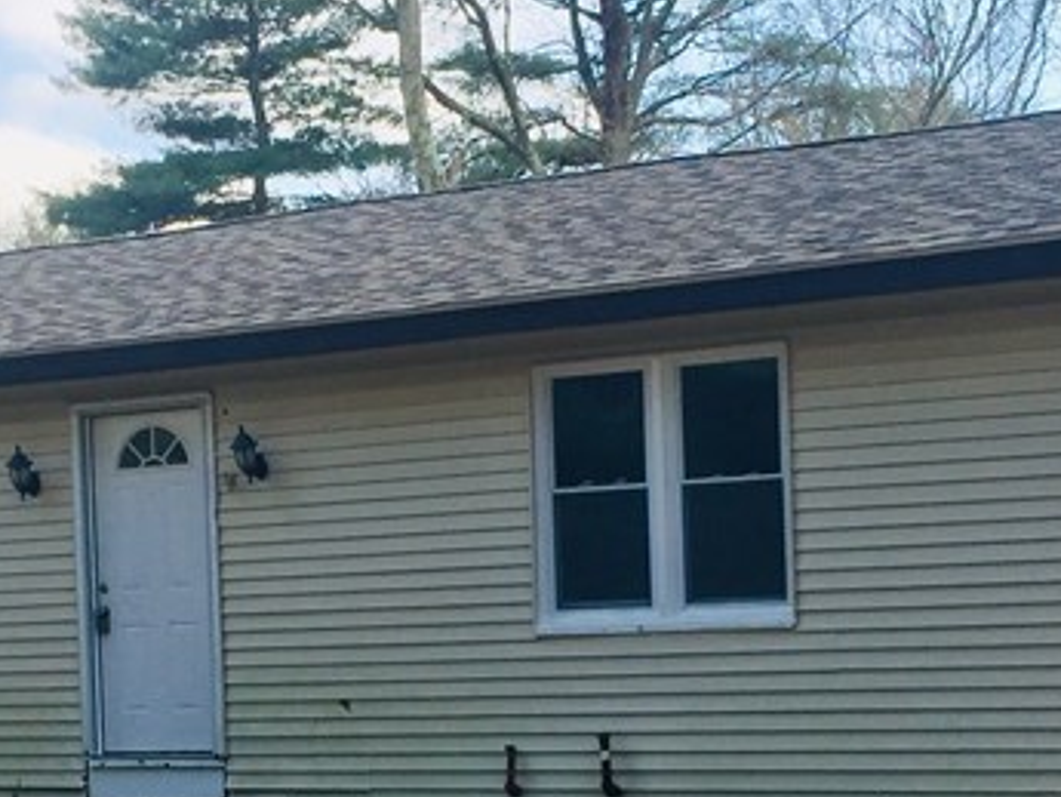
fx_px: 2637
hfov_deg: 22.6
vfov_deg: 16.9
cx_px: 308
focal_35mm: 86
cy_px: 714
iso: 32
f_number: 2.2
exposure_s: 1/842
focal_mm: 4.15
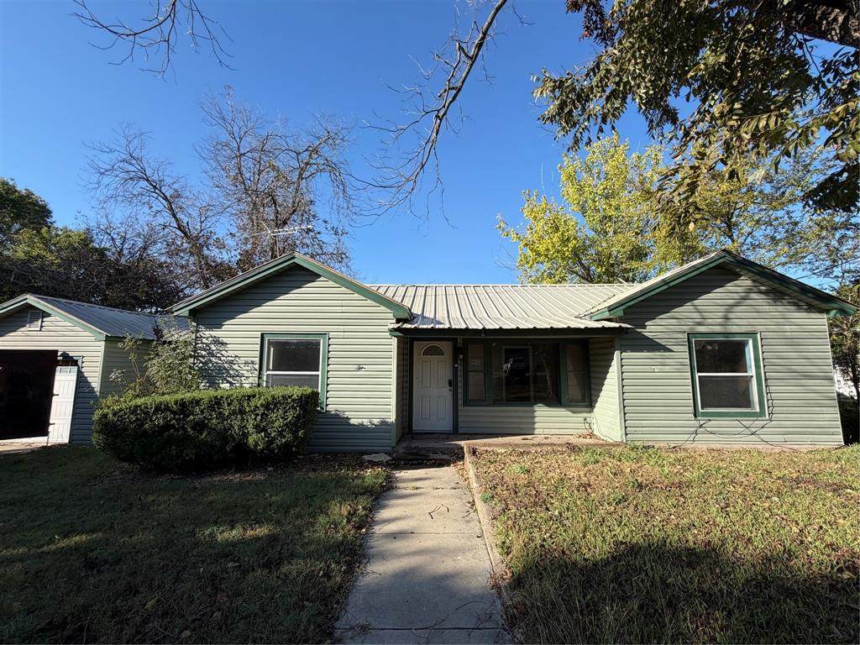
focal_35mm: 14
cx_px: 430
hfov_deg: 102.1
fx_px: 348
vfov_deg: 85.7
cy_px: 322
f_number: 2.2
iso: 40
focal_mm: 2.22
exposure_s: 1/770
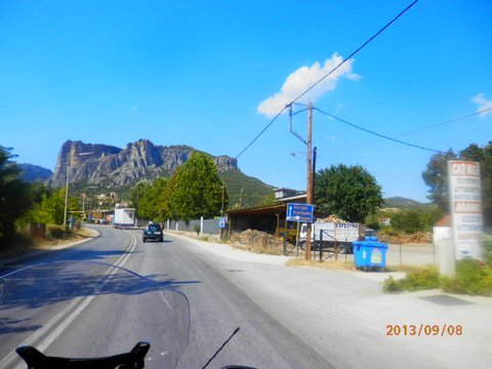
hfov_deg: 69.4
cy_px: 184
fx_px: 355
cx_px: 246
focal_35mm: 25
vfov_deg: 54.9
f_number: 8.7
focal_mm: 4.5
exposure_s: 1/125
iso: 80
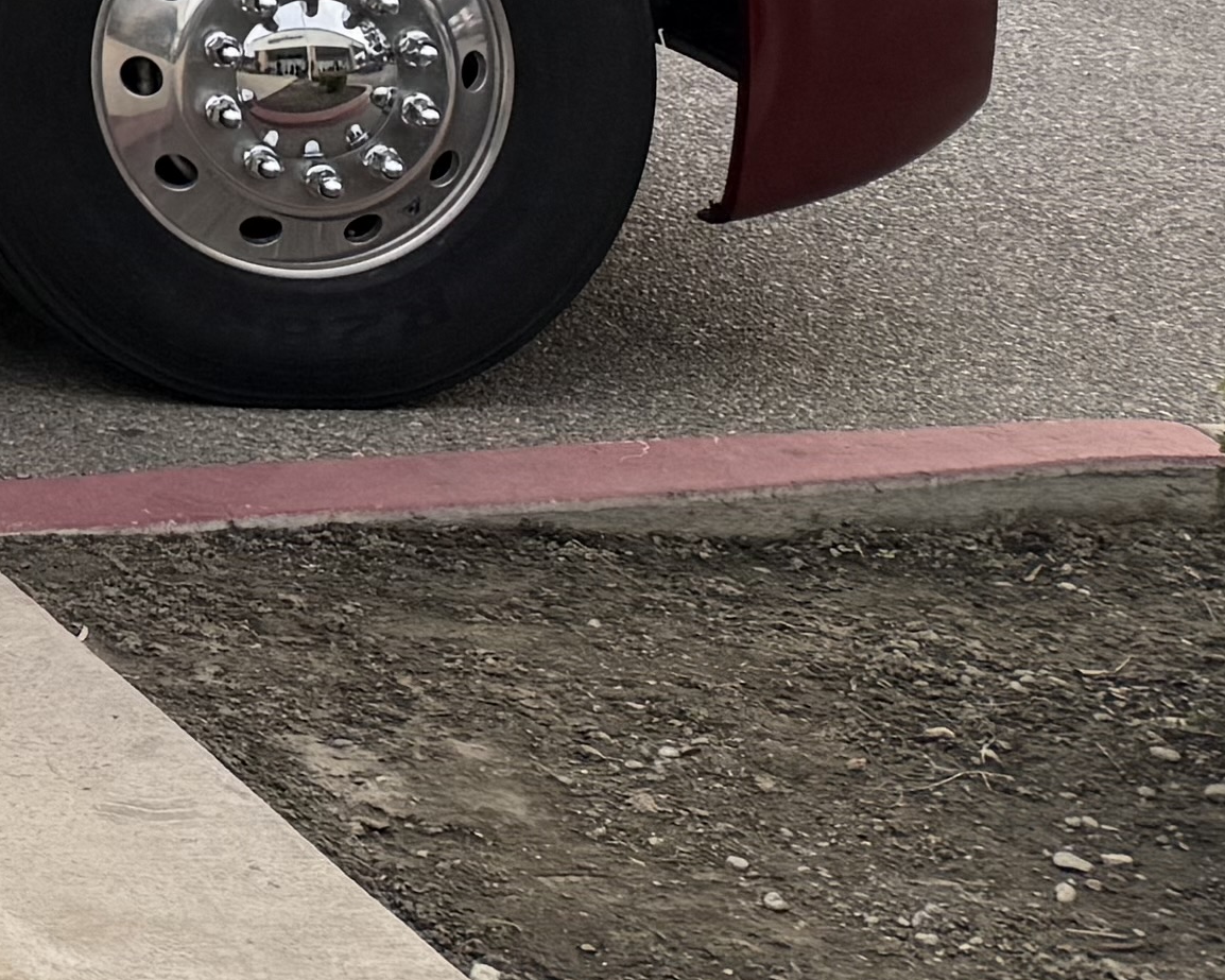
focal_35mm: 116
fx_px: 4205
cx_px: -1712
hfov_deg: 12.8
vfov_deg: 11.9
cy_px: -944
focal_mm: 6.76
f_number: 1.78
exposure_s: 1/955
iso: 80
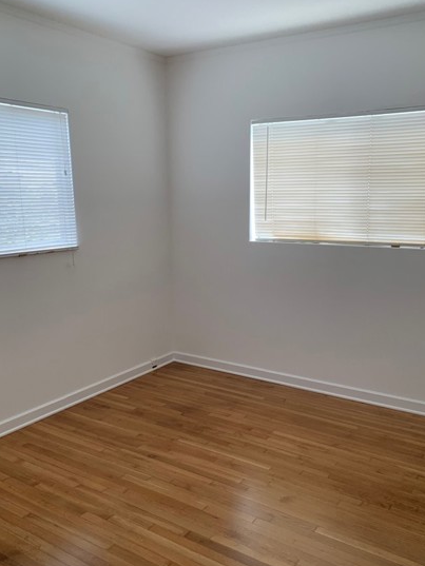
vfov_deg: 58.1
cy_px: 325
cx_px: 218
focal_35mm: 31
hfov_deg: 45.5
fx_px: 507
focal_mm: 4.25
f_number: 1.8
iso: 100
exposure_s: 1/60
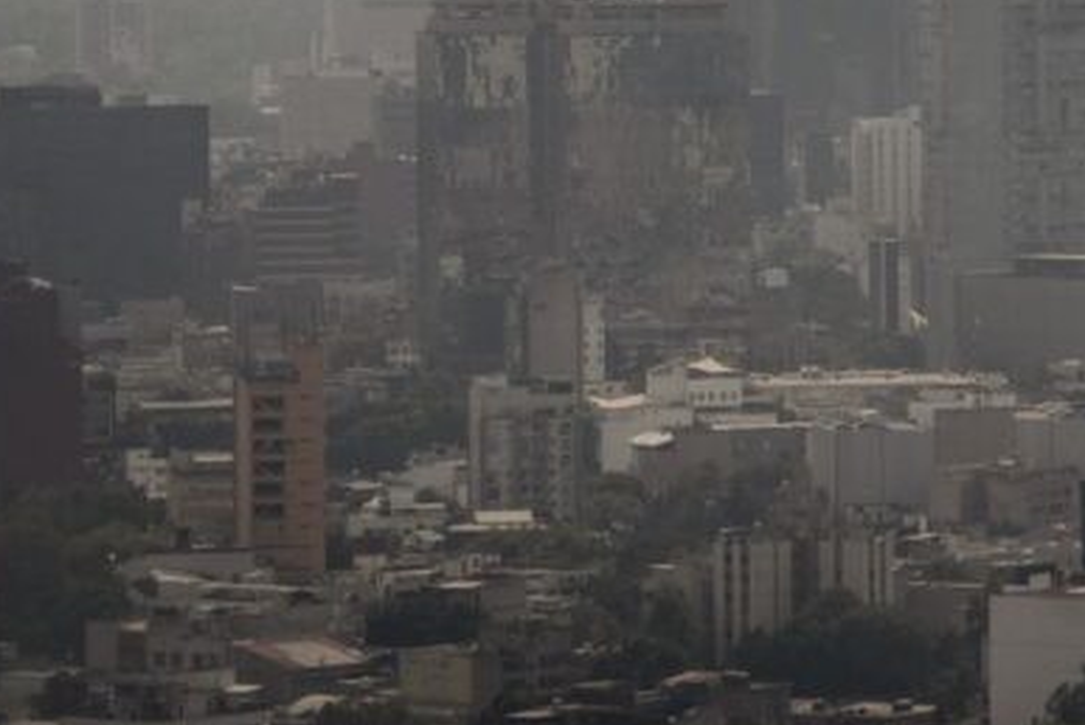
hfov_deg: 5.9
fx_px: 10556
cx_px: 1178
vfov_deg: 3.9
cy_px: -178
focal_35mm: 350
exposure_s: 1/800
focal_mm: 132
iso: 100
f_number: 8
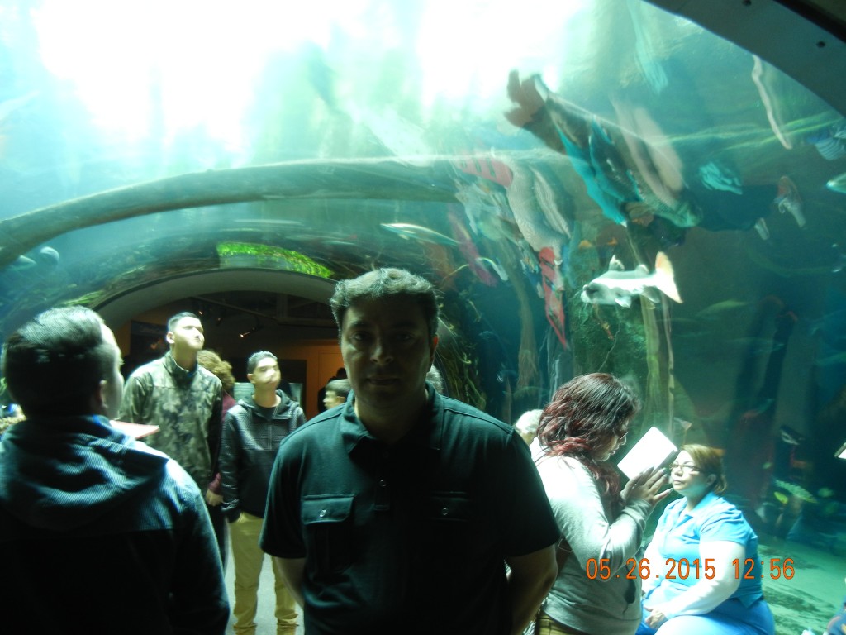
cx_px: 423
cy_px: 318
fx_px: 733
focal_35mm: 30
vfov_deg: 46.8
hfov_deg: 60.0
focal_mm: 5.4
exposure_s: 1/3
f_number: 3.5
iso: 200
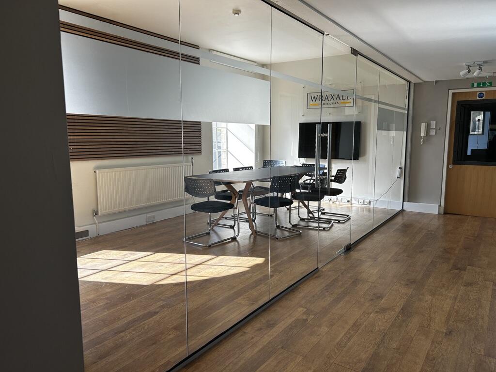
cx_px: 248
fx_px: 373
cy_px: 186
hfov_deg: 67.3
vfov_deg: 53.1
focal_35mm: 26
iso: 50
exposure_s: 1/395
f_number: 1.5
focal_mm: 5.7
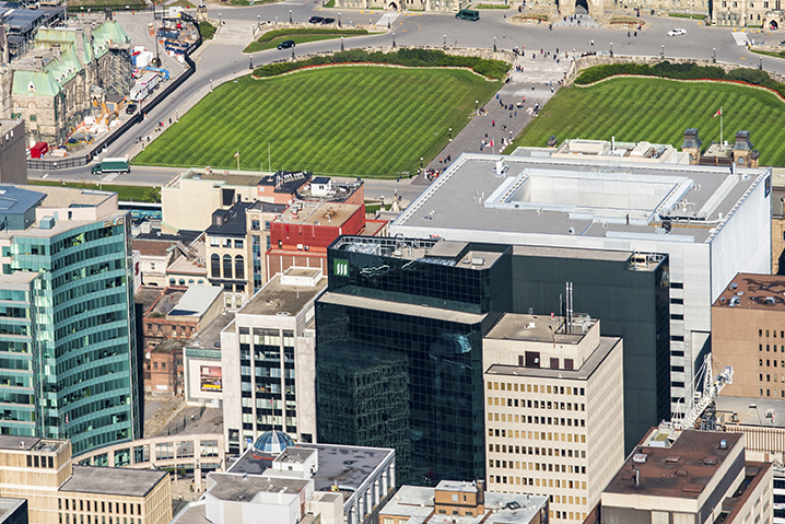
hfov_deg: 7.8
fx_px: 5736
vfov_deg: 5.2
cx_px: 329
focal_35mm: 263
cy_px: 198
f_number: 9
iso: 160
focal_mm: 105
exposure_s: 1/500
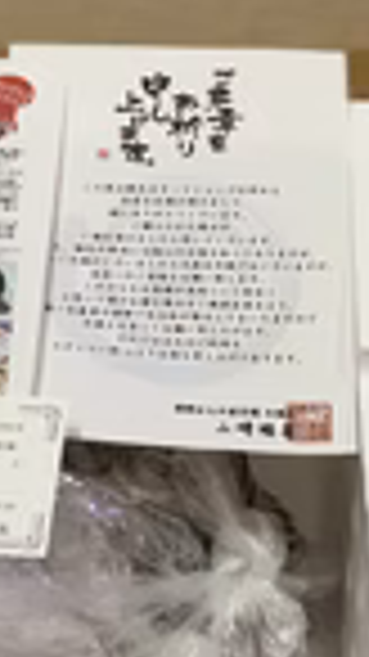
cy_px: 266
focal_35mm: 155
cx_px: -207
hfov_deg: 7.7
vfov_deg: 13.9
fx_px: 2699
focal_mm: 6
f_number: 2.4
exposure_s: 1/60
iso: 320
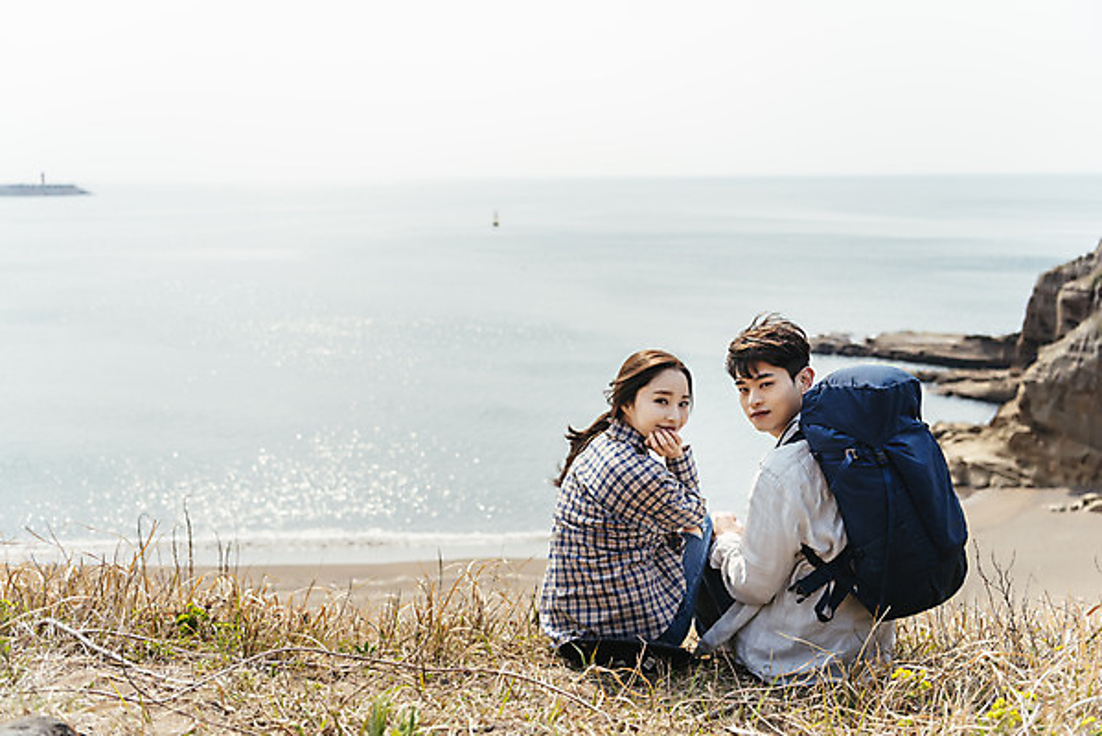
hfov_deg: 54.4
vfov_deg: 37.9
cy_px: 368
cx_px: 551
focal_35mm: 35
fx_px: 1072
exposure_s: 1/3200
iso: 100
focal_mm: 35
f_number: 2.8
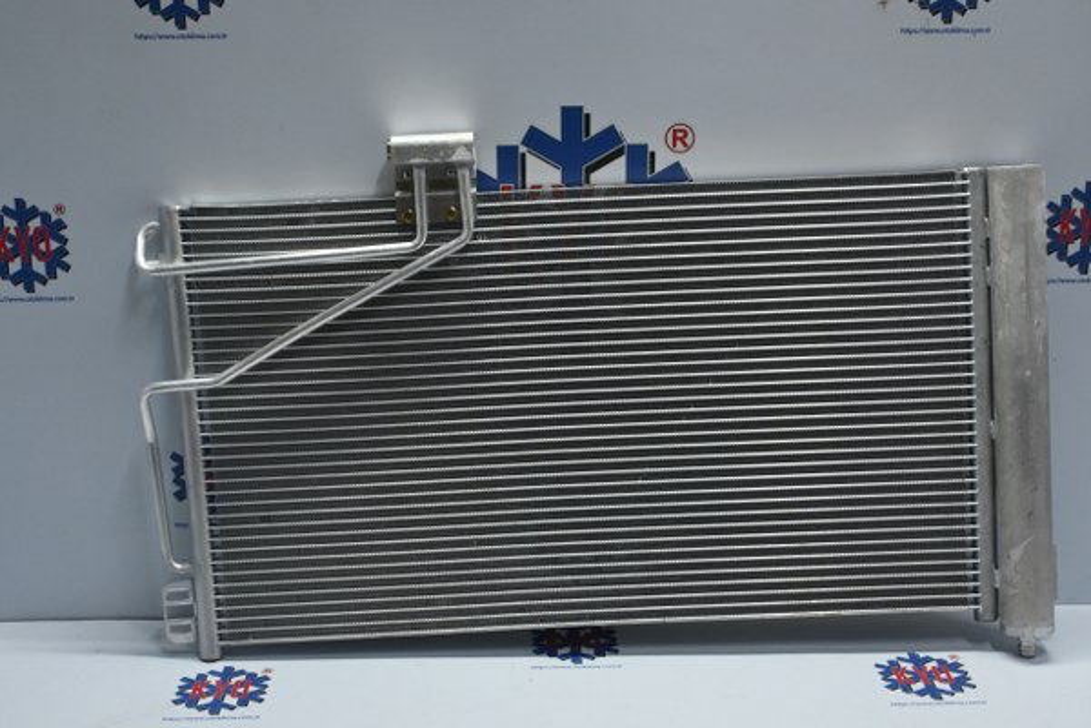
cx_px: 546
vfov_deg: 27.3
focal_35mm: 50
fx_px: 1500
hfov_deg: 40.0
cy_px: 364
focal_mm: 33
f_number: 5
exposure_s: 1/125
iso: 1250
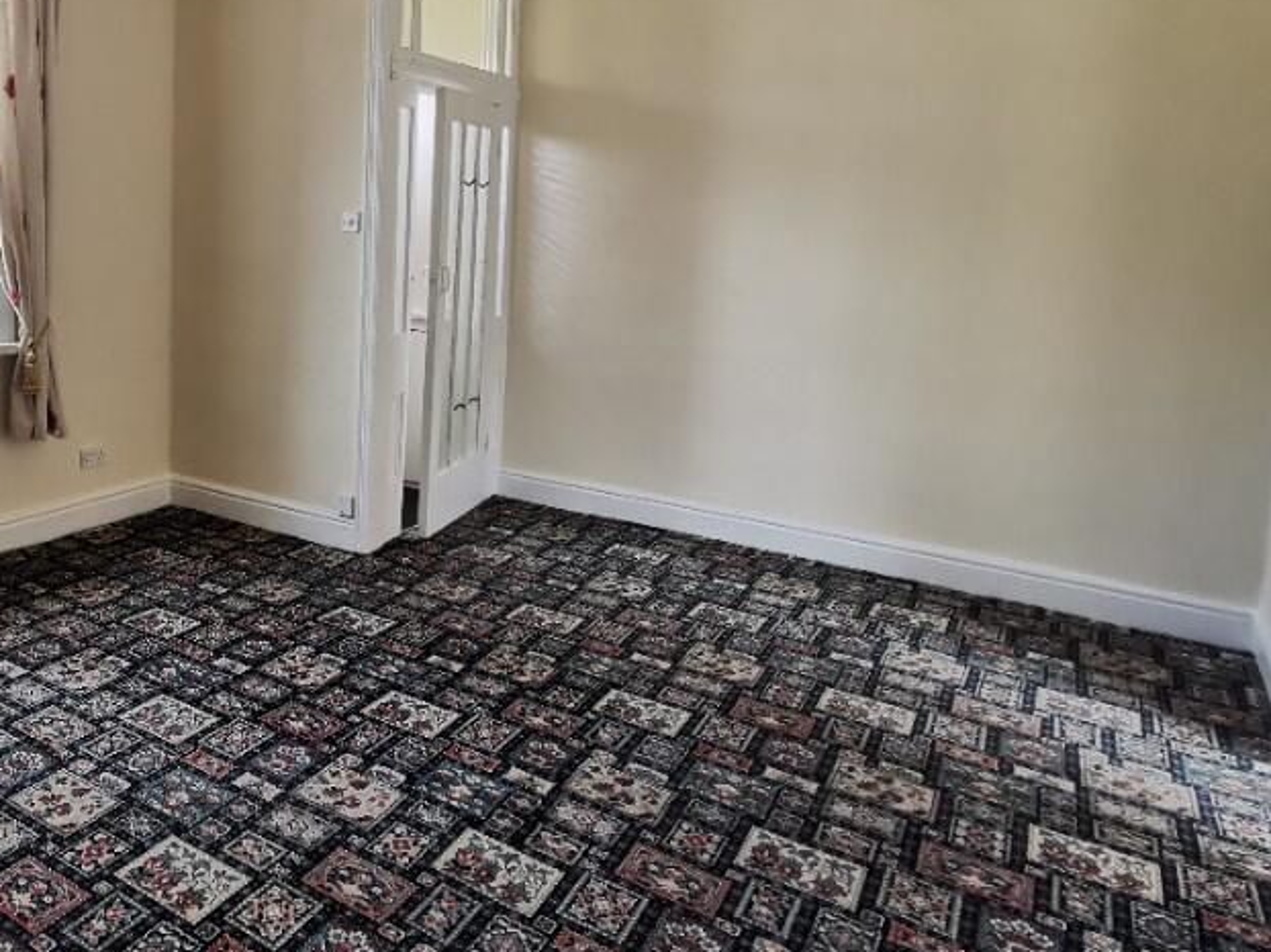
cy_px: 313
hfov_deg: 58.0
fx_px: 1028
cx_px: 229
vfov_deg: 48.8
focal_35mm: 28
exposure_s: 1/50
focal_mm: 2.26
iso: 160
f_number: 2.2
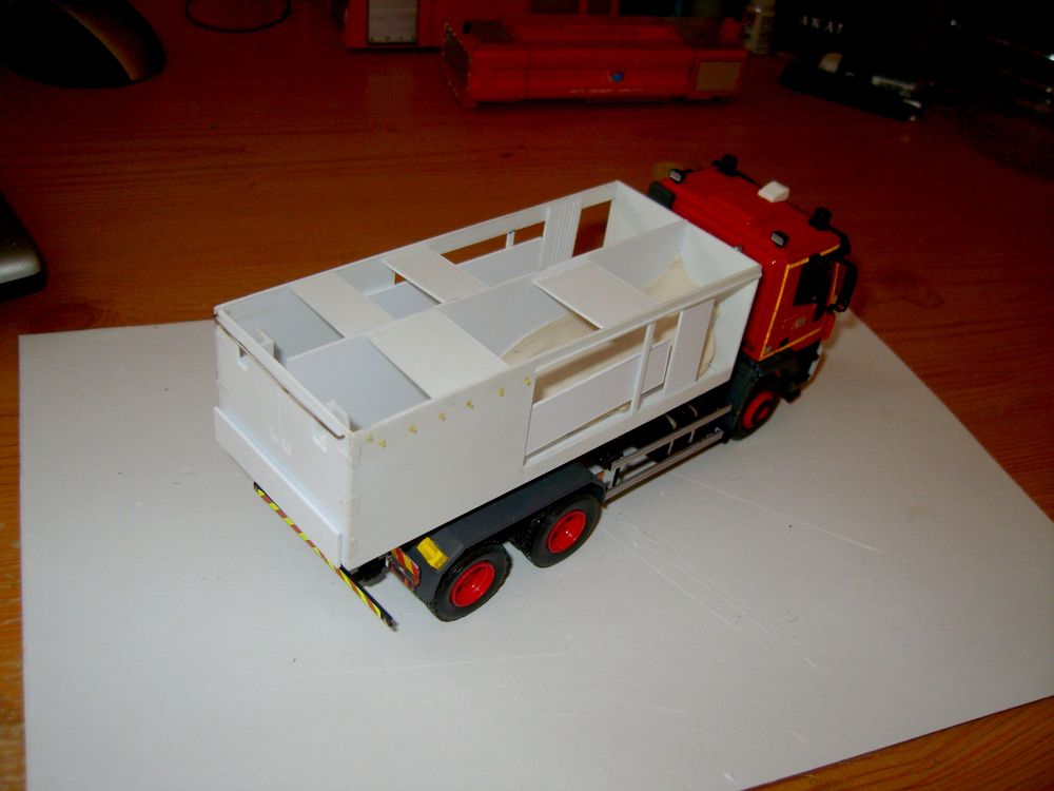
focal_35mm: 35
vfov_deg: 40.7
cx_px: 527
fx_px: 1066
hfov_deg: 52.6
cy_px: 396
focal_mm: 7.4
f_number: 2.8
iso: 88
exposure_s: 1/45
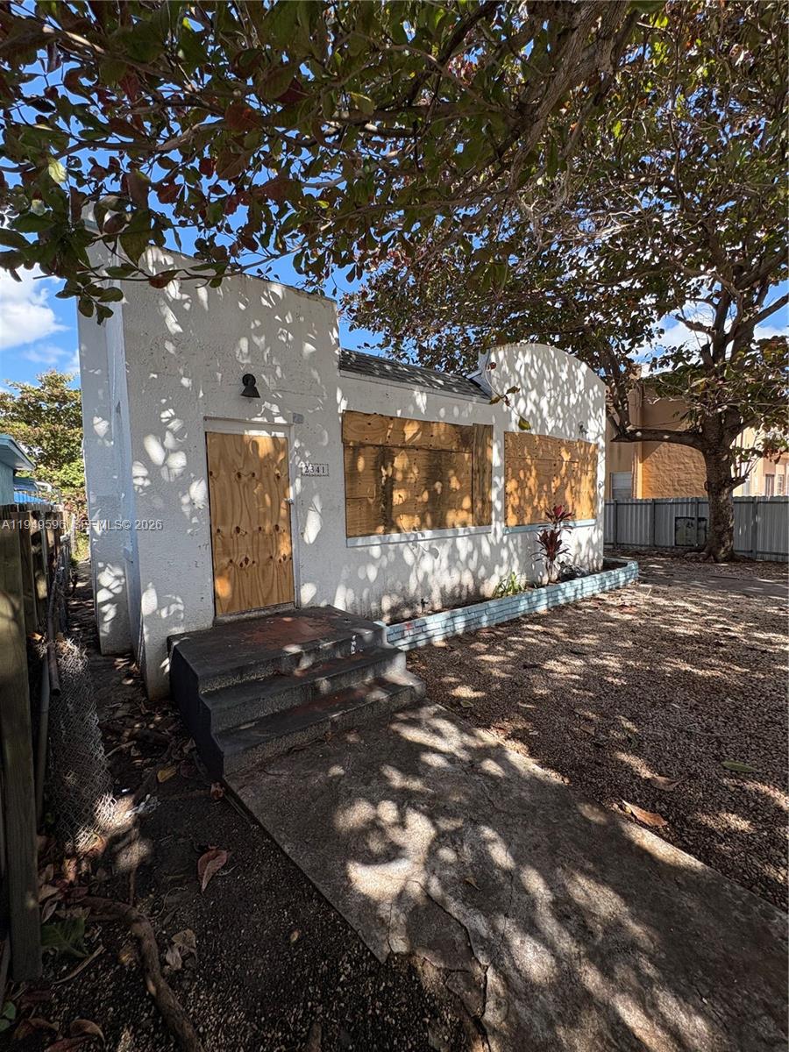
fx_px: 425
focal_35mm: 14
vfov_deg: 102.1
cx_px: 394
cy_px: 526
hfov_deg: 85.7
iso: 40
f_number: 2.2
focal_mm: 2.22
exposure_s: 1/492
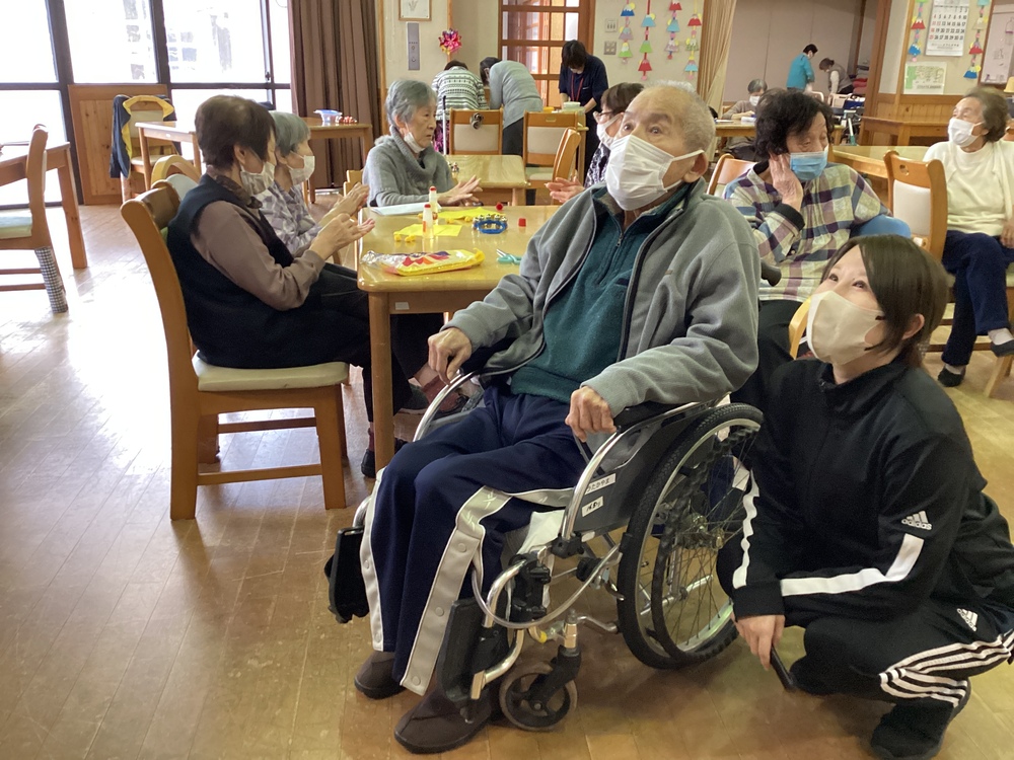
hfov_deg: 58.4
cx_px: 507
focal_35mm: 31
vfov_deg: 45.4
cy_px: 380
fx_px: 908
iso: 400
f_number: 2.4
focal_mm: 3.3
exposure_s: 1/60
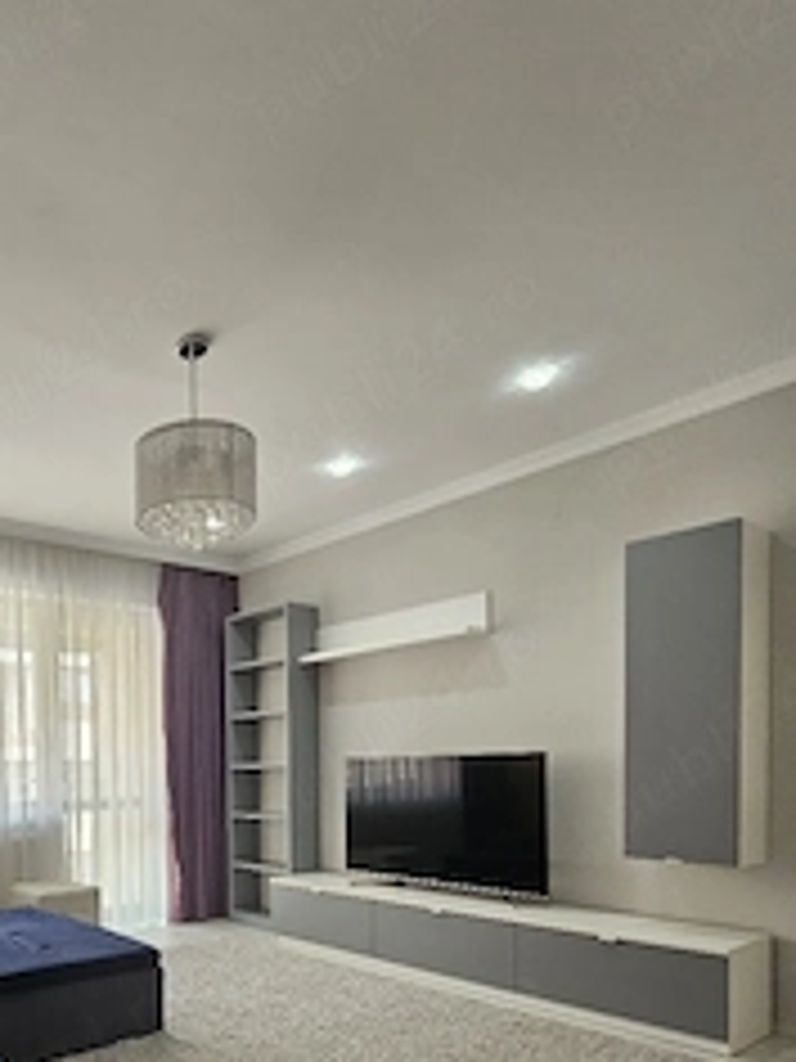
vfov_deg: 71.7
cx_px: 135
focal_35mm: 22
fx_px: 675
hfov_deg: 55.7
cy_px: 783
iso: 125
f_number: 2.2
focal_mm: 2.2
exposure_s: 1/50.3
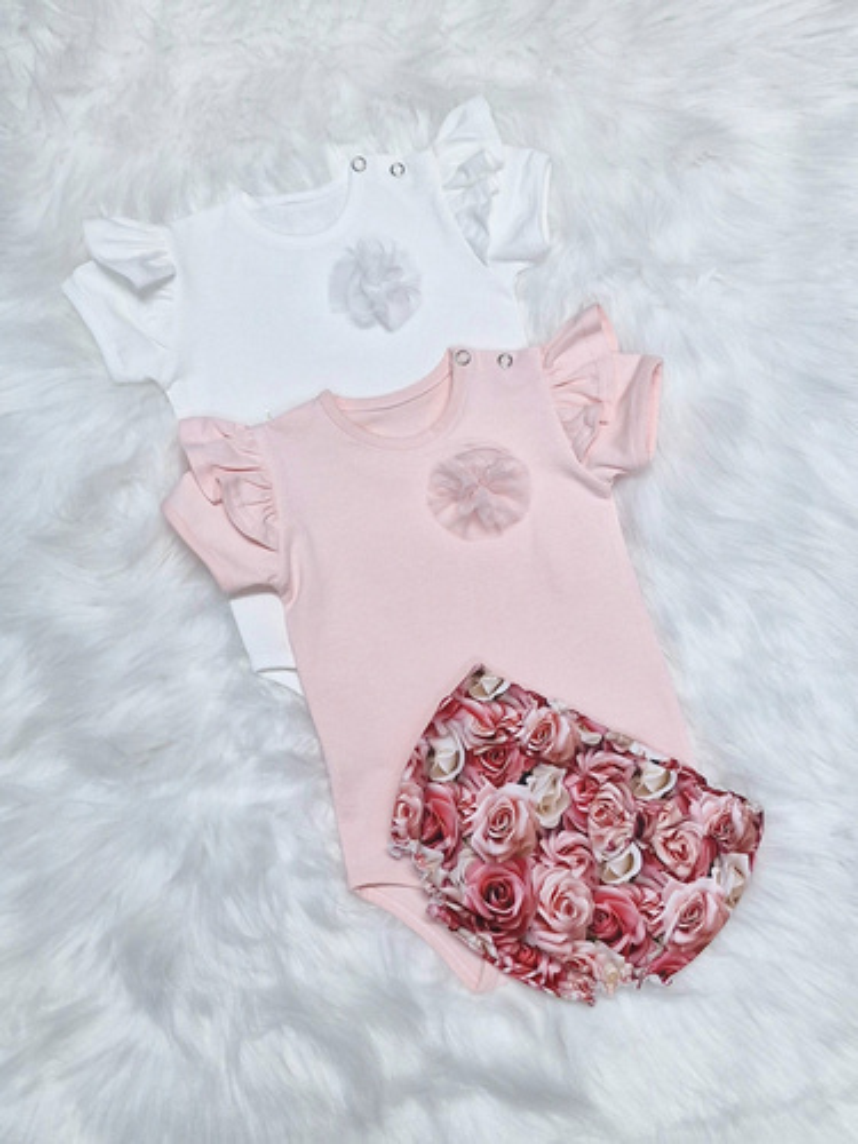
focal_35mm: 23
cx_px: 429
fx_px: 760
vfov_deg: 73.9
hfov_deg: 58.9
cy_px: 572
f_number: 1.8
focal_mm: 6.4
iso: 50
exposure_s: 1/100
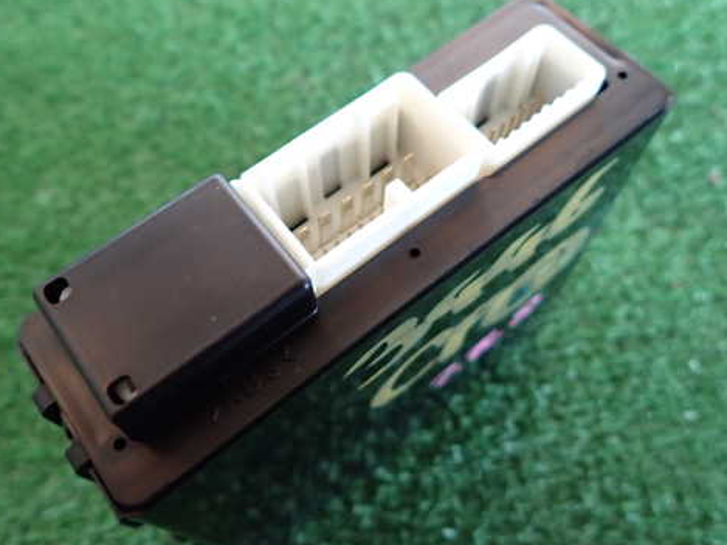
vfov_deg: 44.1
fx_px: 672
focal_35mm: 32
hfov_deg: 56.8
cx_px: 349
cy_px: 252
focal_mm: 4.5
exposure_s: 1/30
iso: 500
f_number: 2
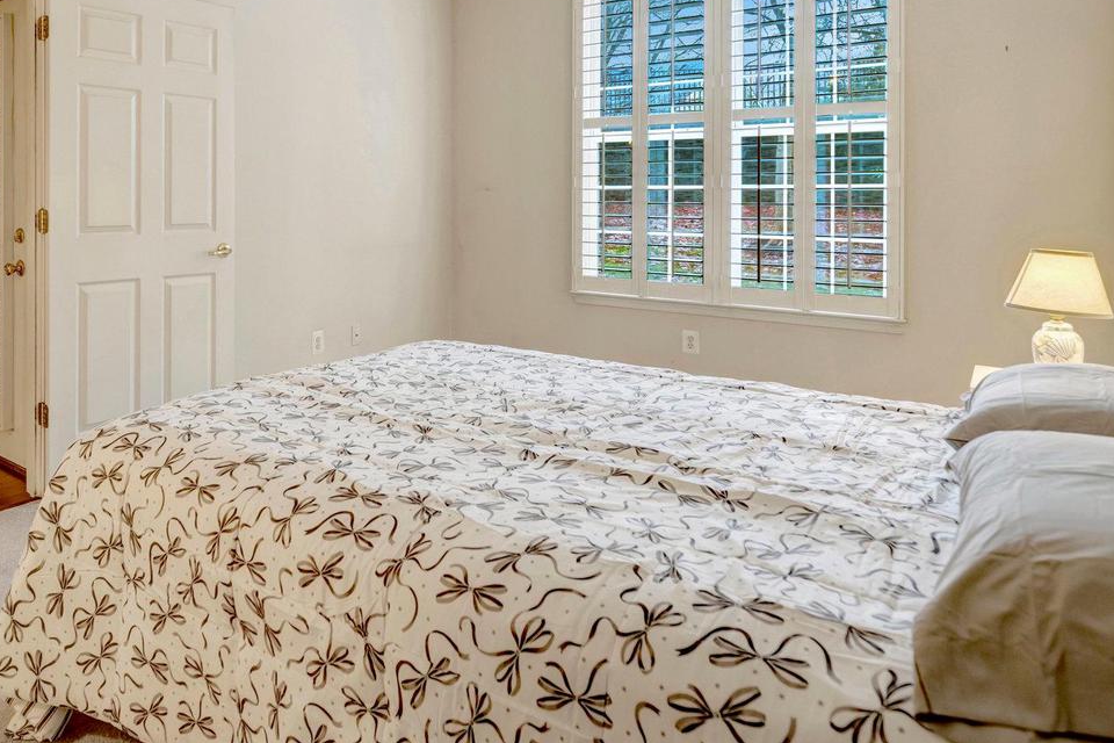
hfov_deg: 71.8
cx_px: 382
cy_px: 205
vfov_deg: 51.3
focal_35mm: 24
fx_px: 743
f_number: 4
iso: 1250
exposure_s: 1/80
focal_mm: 16
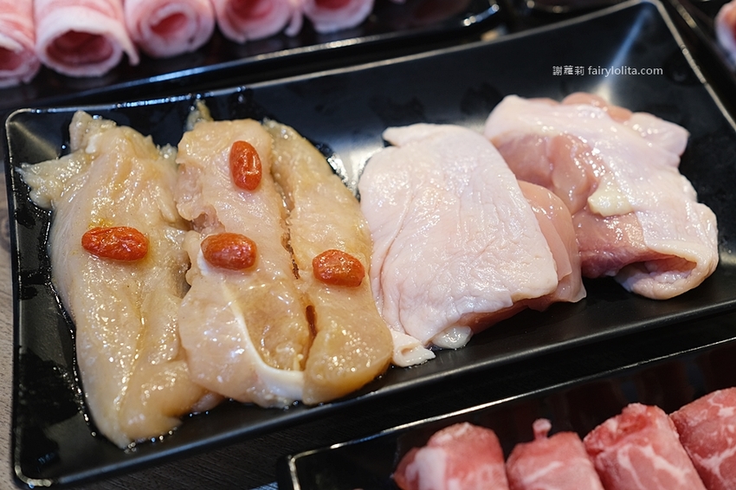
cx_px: 368
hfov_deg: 54.5
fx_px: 715
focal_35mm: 35
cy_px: 245
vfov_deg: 37.8
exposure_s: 1/80
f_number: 3.6
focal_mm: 23
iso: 400
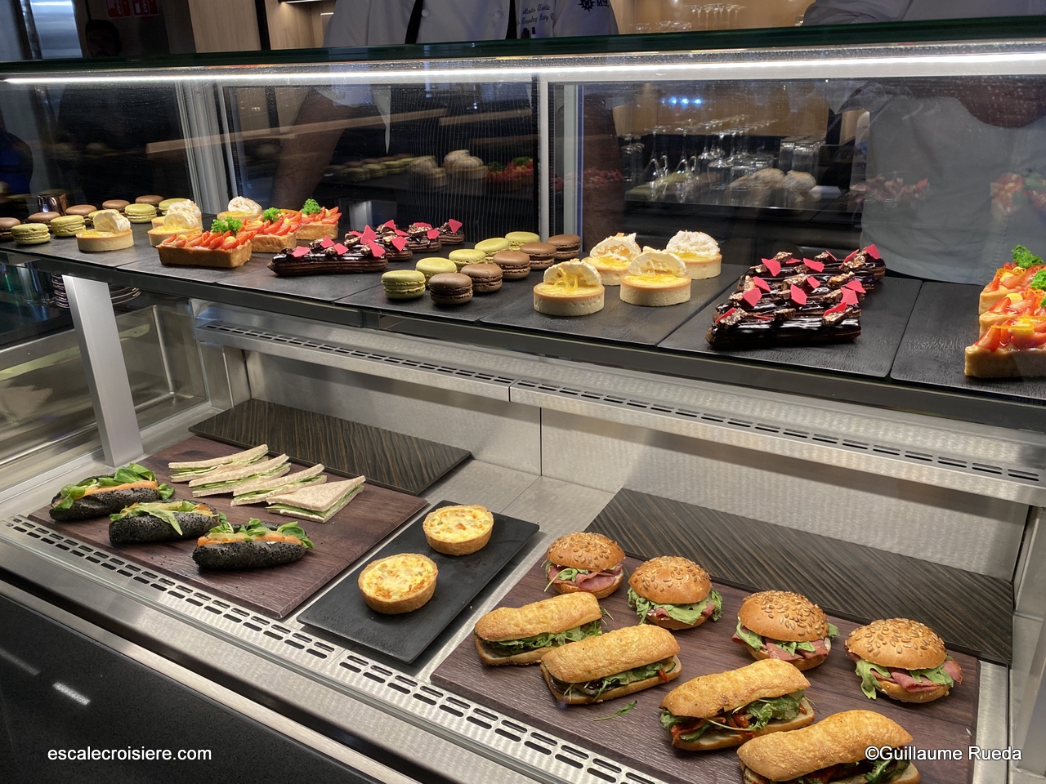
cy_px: 392
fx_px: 786
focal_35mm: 26
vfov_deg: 53.1
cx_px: 523
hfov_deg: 67.3
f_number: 1.8
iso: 100
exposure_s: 1/120
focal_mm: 4.25
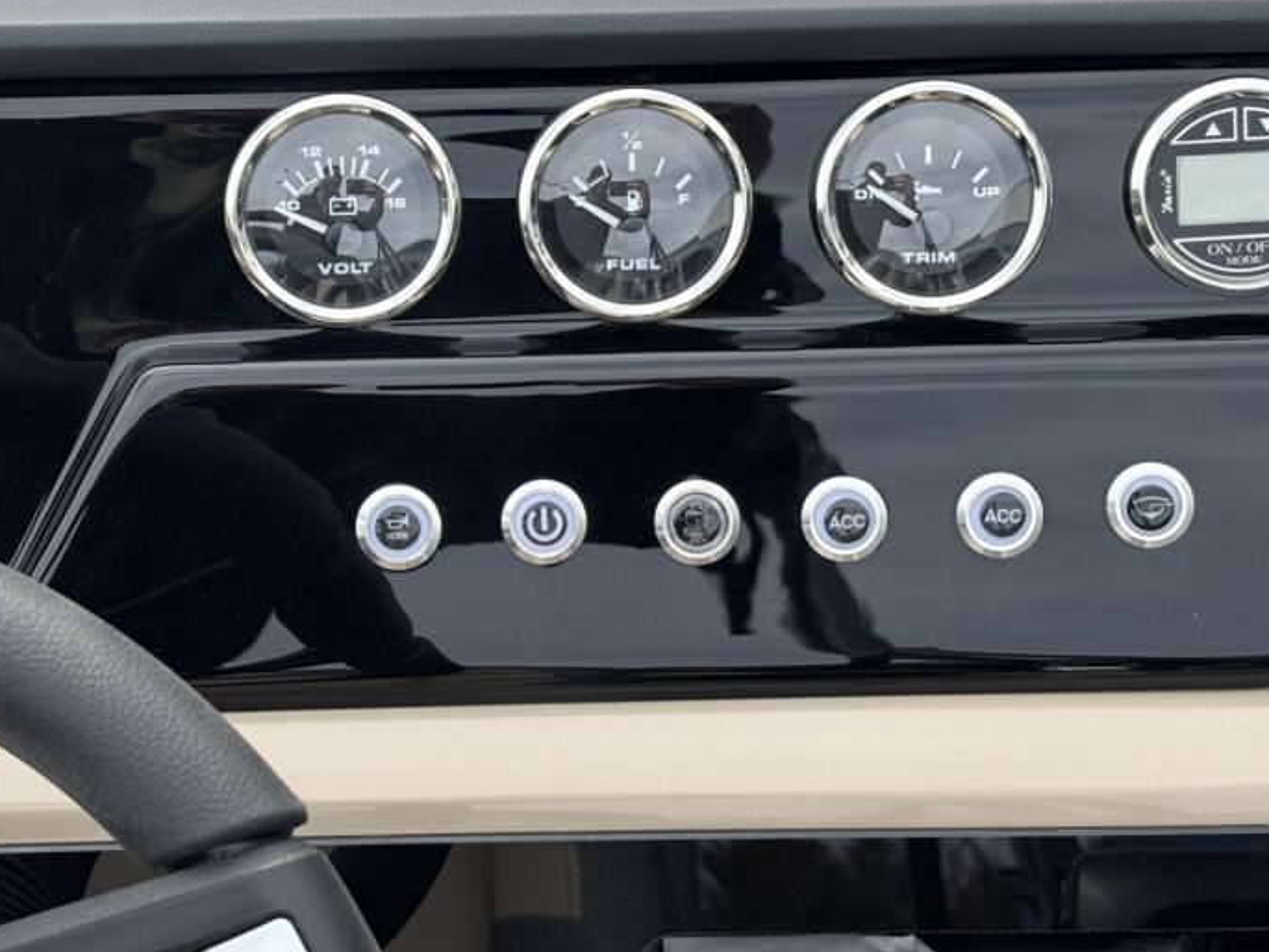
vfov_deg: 18.2
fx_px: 2970
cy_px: 332
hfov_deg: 24.0
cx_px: 460
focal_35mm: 81
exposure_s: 1/675
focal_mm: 5.96
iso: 32
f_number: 1.6
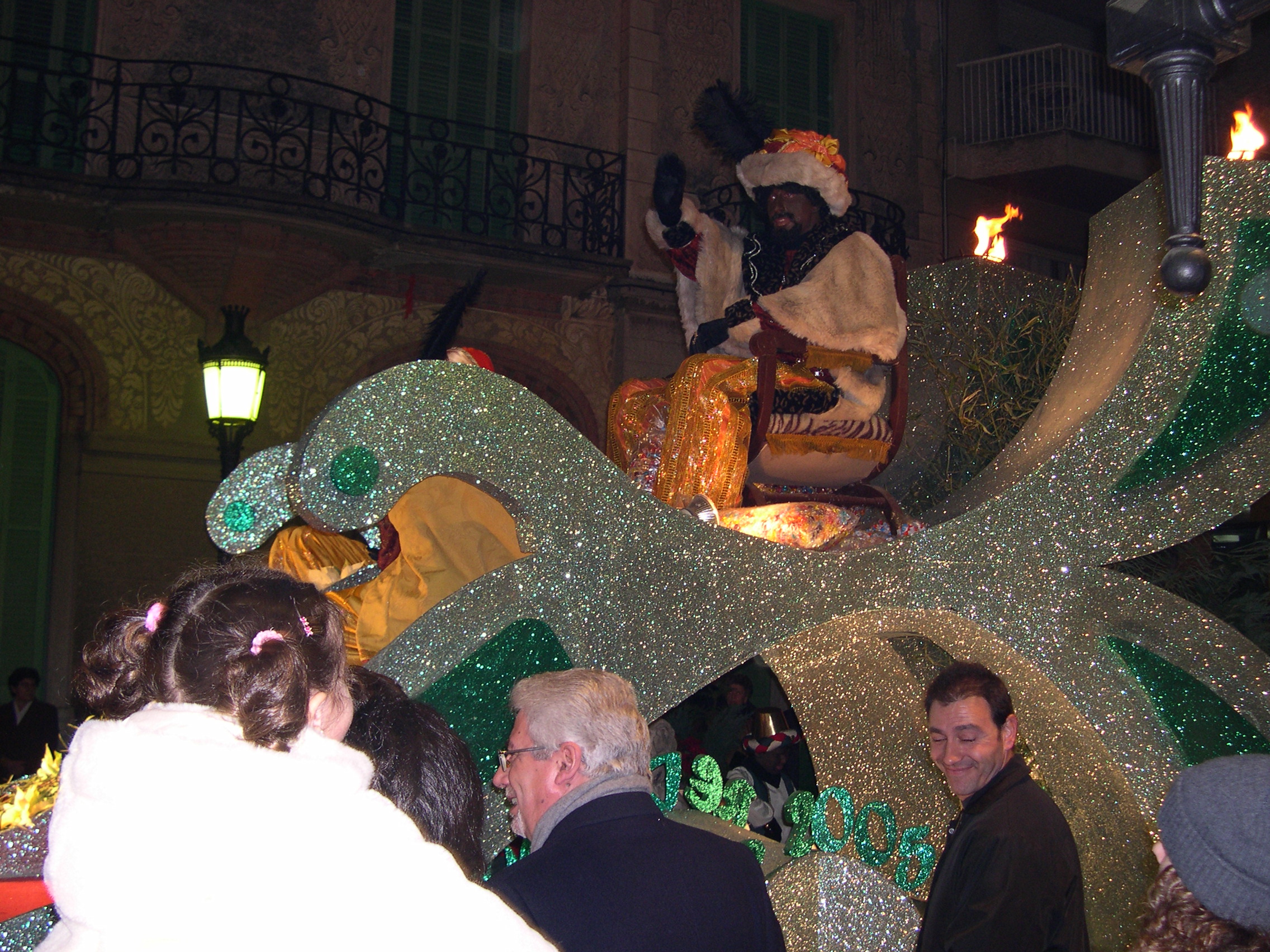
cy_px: 476
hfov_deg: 49.0
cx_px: 635
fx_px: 1394
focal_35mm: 38
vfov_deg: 37.7
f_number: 2.8
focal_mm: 8
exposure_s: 1/60
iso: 147
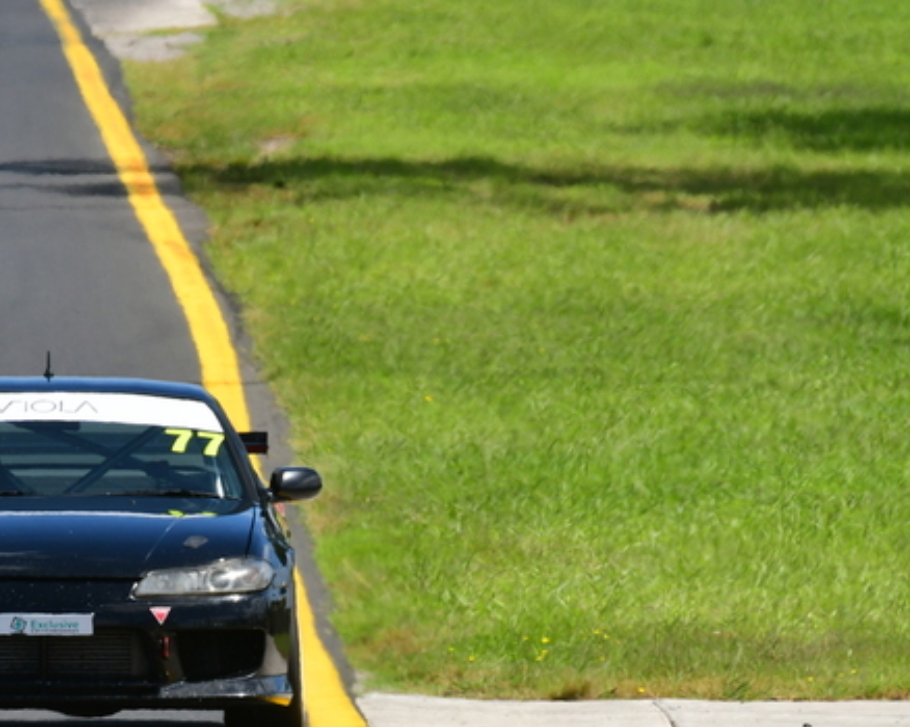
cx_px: 91
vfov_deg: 1.2
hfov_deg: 1.5
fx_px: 34620
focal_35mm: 1286
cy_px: 389
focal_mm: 500
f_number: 11
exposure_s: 1/500
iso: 320
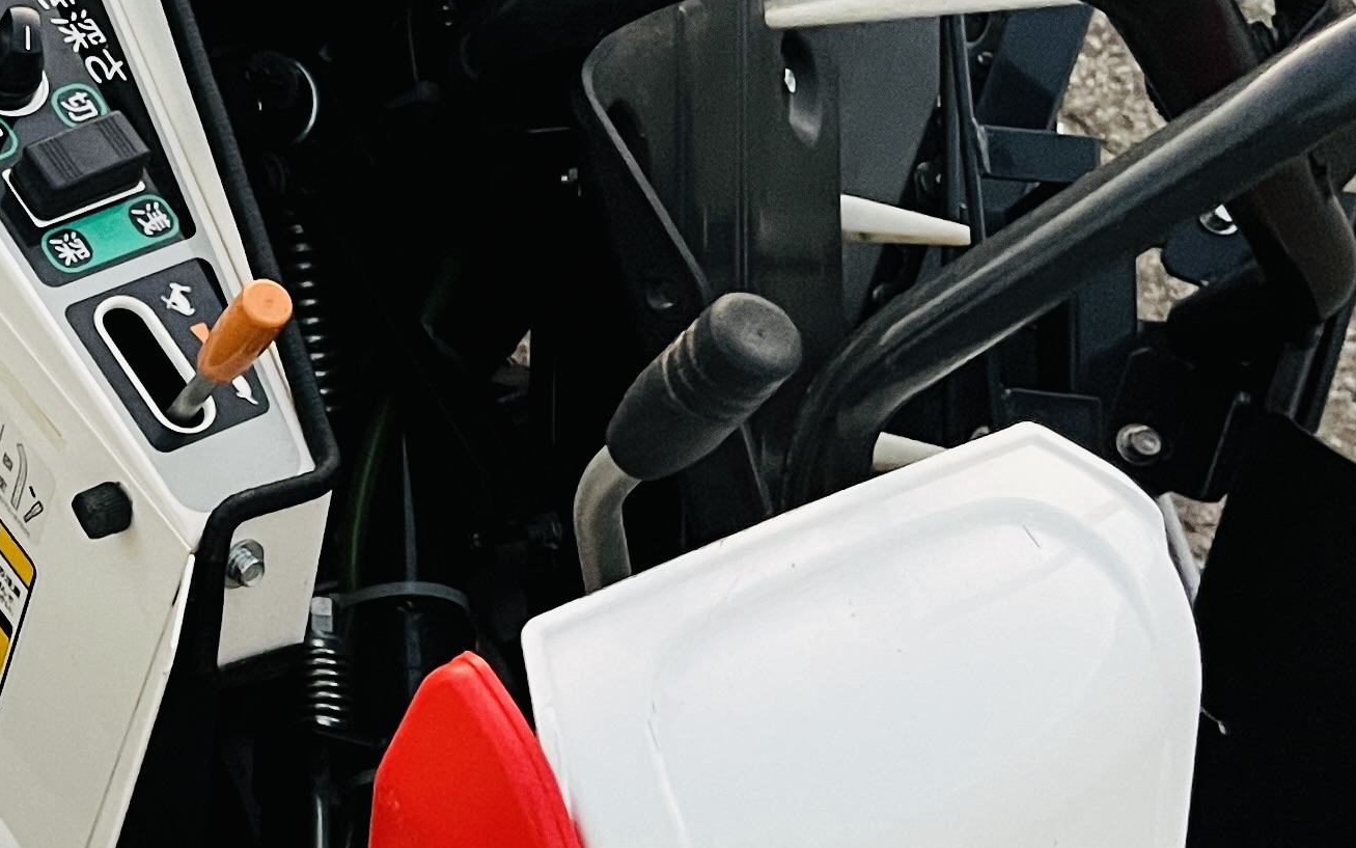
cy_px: 182
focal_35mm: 85
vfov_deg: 15.3
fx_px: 3141
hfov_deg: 21.9
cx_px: -418
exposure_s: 1/30
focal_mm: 5.1
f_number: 1.6
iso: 640
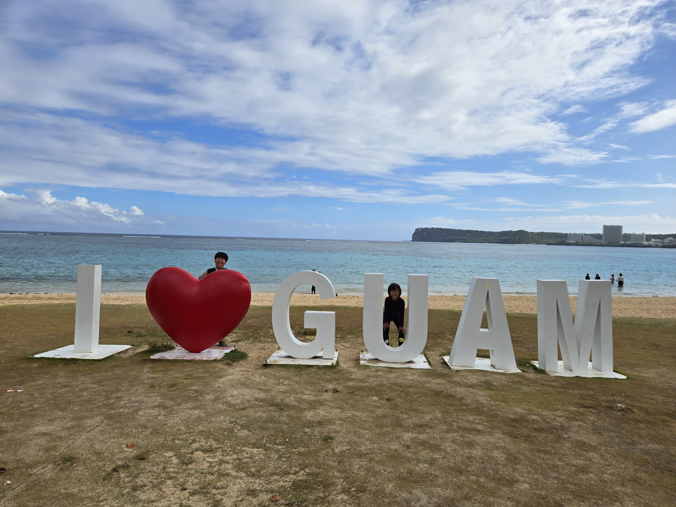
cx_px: 338
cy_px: 254
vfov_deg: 58.9
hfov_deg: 73.9
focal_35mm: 23
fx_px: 449
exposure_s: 1/3345
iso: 25
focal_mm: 5.4
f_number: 1.8
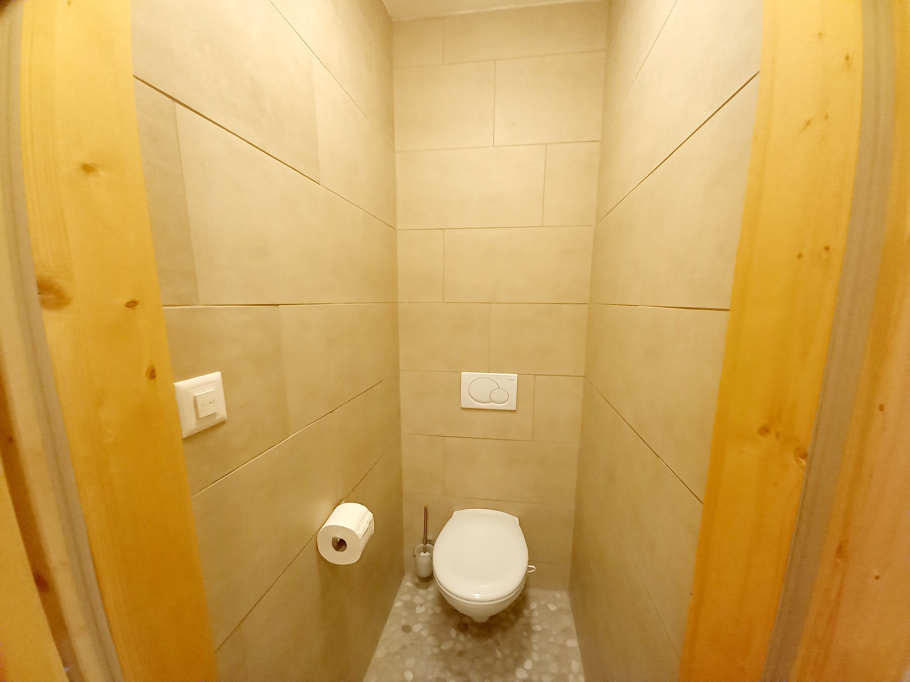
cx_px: 455
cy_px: 341
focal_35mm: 13
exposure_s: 1/25
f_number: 2.2
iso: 400
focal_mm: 1.42
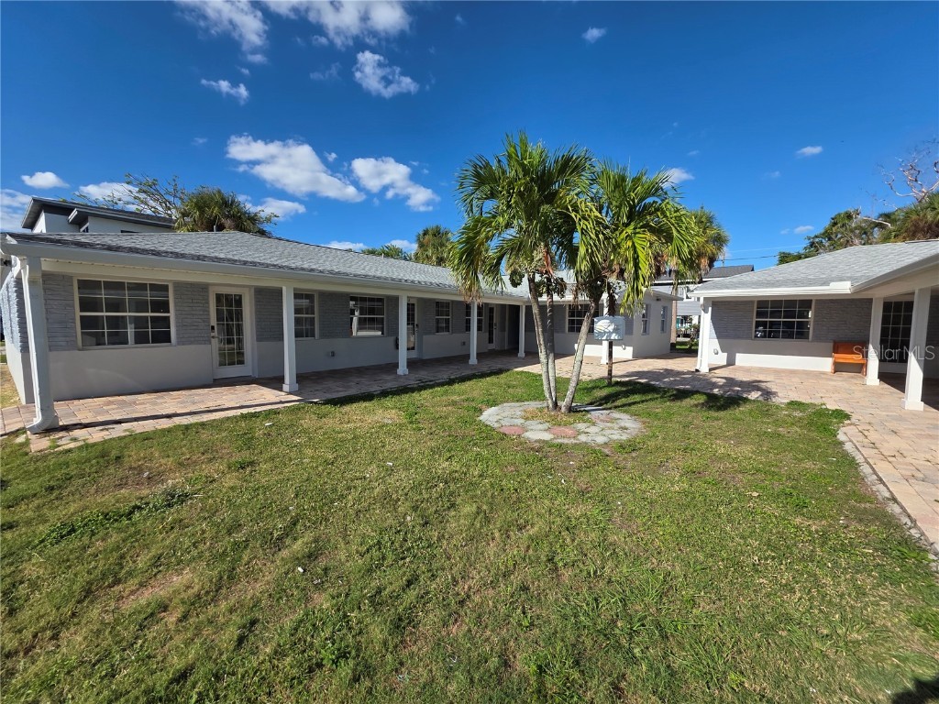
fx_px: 353
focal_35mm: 13
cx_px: 470
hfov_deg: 106.2
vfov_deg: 89.9
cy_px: 352
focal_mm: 2.2
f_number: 1.9
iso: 40
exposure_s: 1/2600
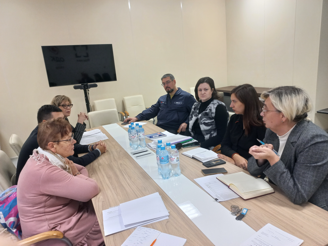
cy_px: 123
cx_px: 164
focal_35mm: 25
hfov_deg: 69.4
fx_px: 237
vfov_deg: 54.9
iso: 200
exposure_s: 1/50
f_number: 1.8
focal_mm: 4.6
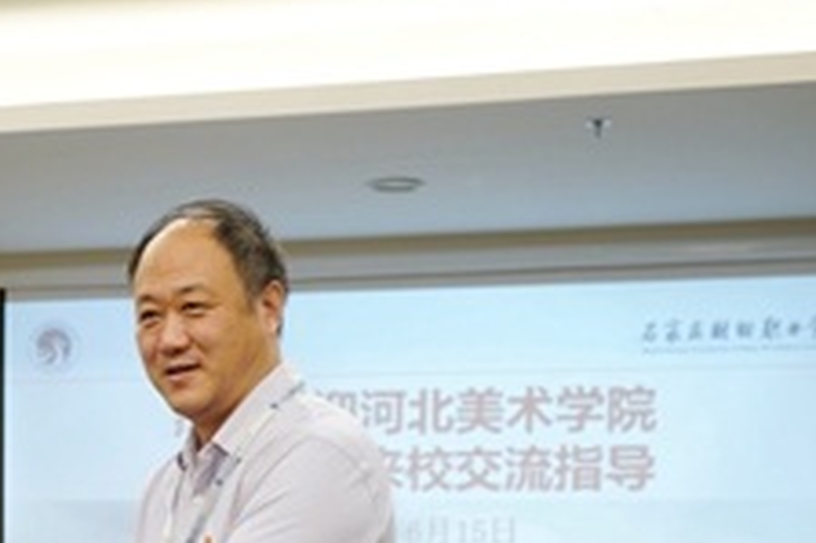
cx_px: 117
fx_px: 1585
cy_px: 656
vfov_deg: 18.4
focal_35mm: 70
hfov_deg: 28.0
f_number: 3.5
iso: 100
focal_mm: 28
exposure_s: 1/30
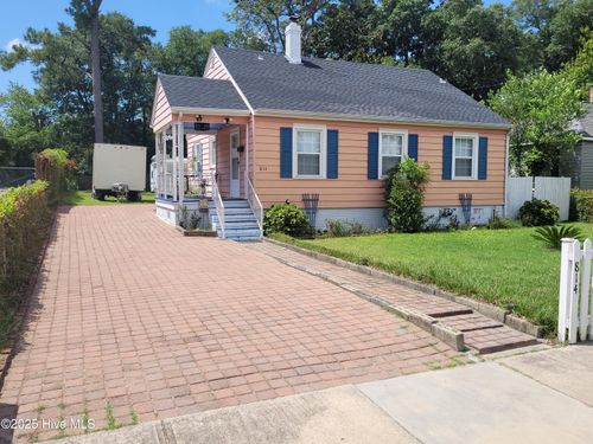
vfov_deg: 53.1
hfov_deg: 67.3
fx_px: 445
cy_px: 222
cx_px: 296
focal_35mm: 26
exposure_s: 1/2222
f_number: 1.8
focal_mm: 5.4
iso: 40
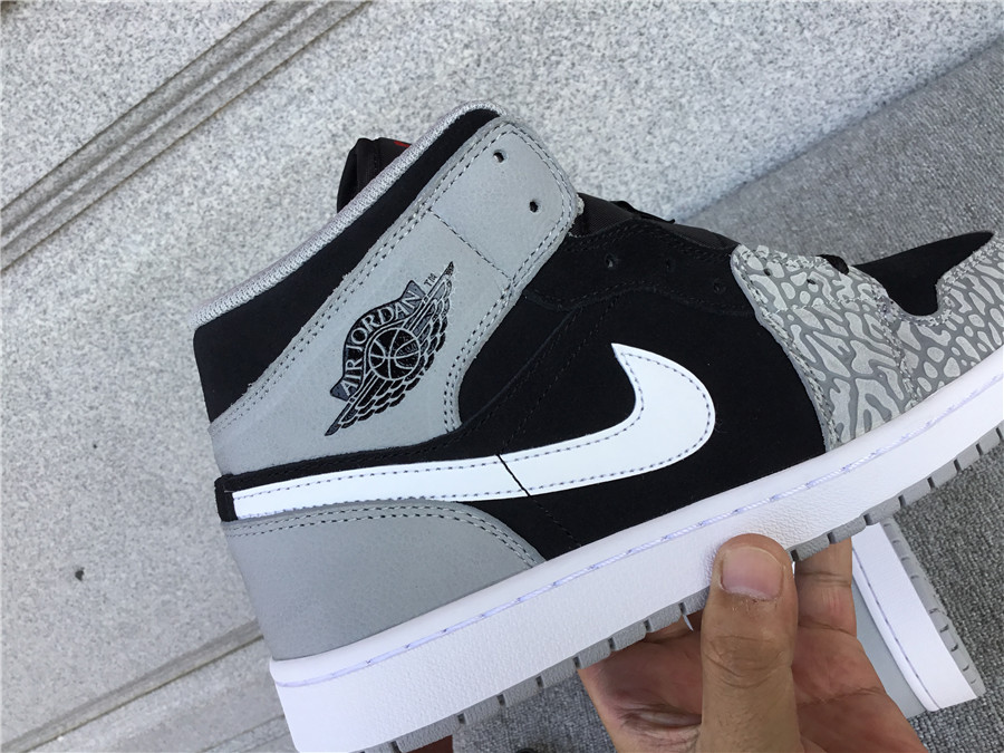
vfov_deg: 45.4
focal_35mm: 31
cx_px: 502
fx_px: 899
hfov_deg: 58.4
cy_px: 376
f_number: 2.4
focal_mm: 3.3
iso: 25
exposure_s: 1/235
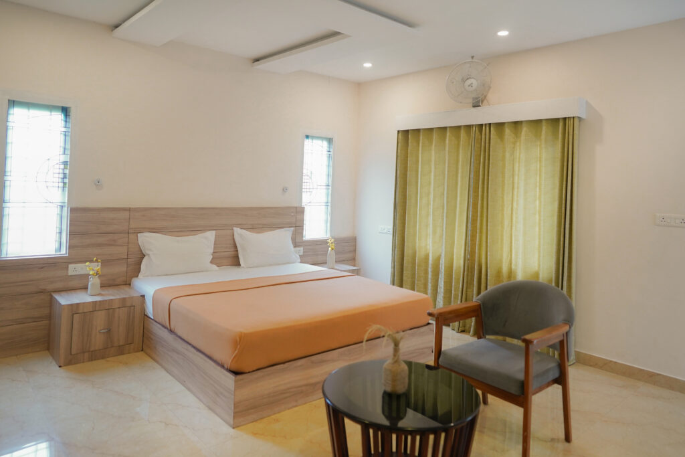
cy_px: 228
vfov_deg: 53.1
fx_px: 457
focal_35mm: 24
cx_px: 342
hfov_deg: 73.7
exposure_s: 1/160
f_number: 2
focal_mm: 24
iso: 1250
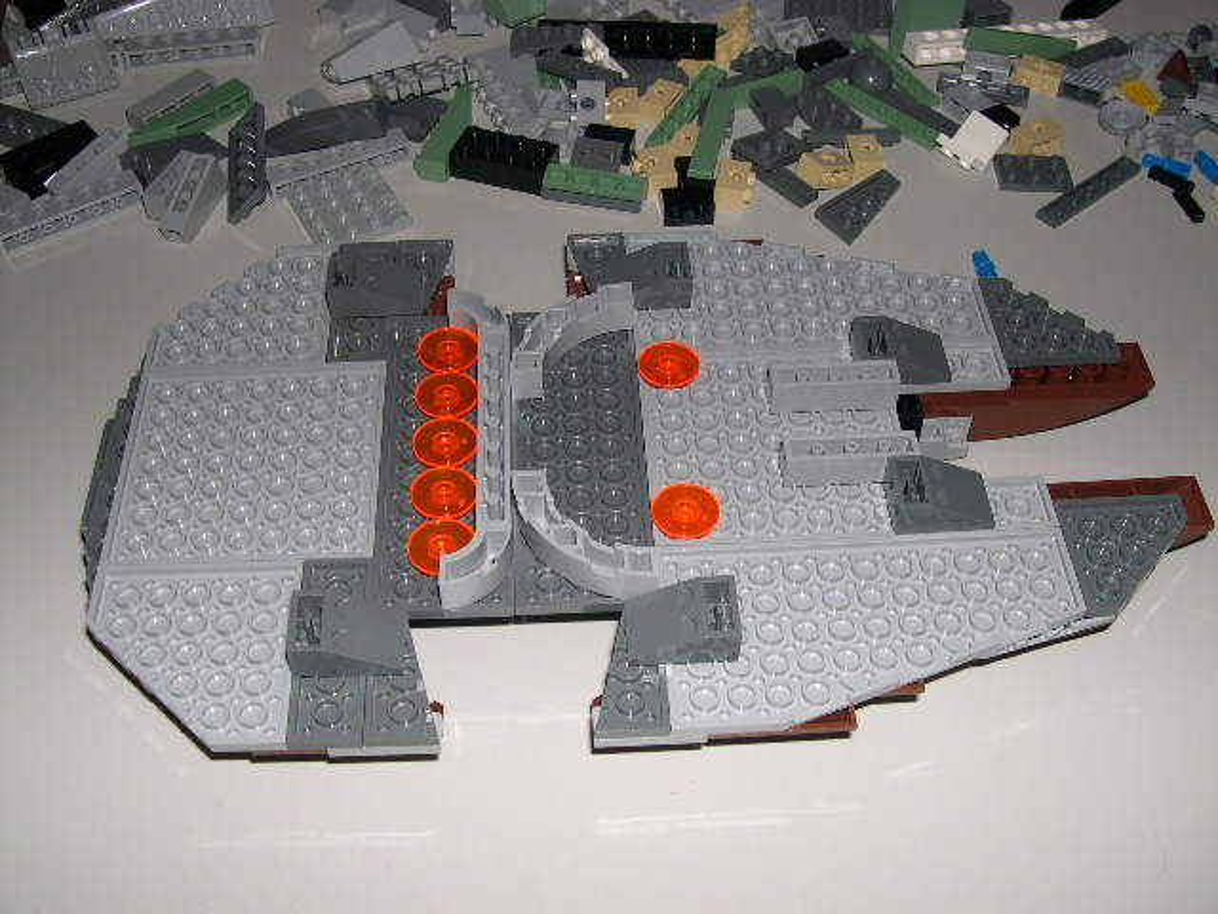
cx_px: 609
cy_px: 457
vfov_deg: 37.7
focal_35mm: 38
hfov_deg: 49.0
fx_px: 1337
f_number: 7.6
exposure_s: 1/60
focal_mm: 8
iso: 100
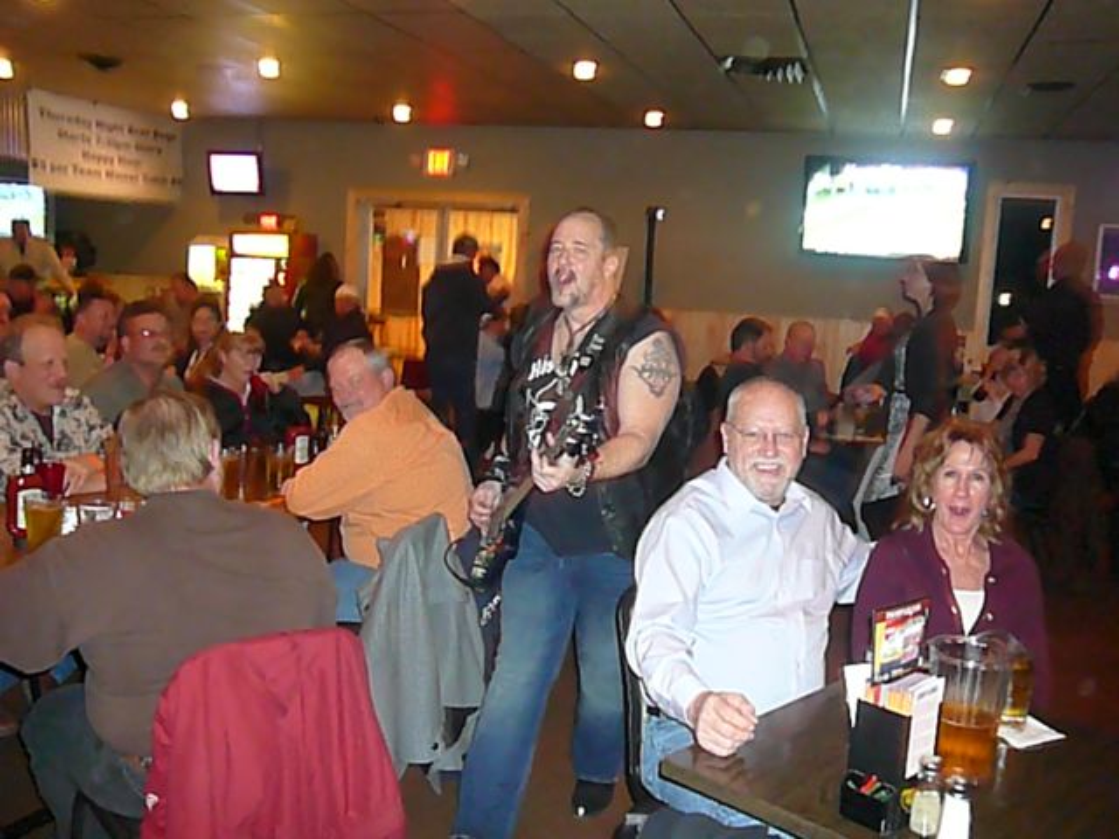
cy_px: 420
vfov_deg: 40.7
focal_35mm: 35
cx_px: 560
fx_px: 1131
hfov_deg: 52.6
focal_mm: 5.2
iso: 800
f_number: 2.8
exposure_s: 1/10
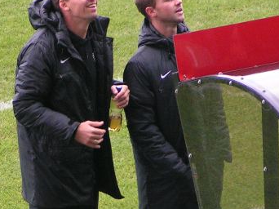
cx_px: 33
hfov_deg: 3.9
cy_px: 149
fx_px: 4075
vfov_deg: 2.9
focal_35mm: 506
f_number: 3.5
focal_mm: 33
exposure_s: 1/250
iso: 160
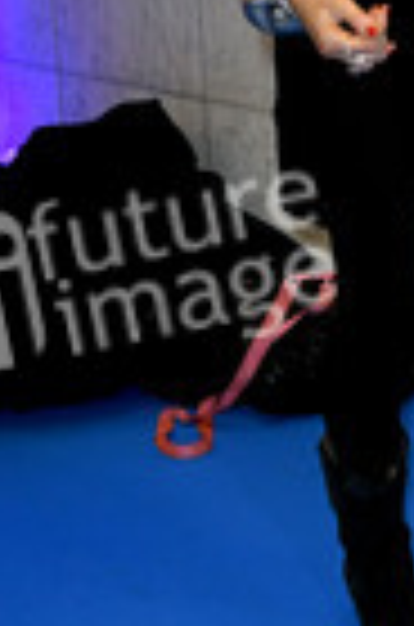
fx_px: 1699
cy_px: 54
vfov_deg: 20.4
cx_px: 594
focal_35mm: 98
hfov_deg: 13.2
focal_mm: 34
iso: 1000
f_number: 5
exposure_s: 1/125
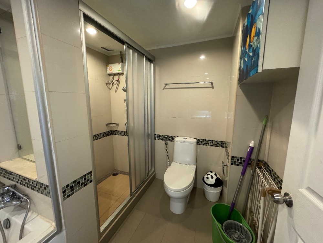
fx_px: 131
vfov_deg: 85.7
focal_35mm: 14
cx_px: 162
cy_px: 122
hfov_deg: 102.1
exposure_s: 1/50
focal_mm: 2.22
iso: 400
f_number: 2.2
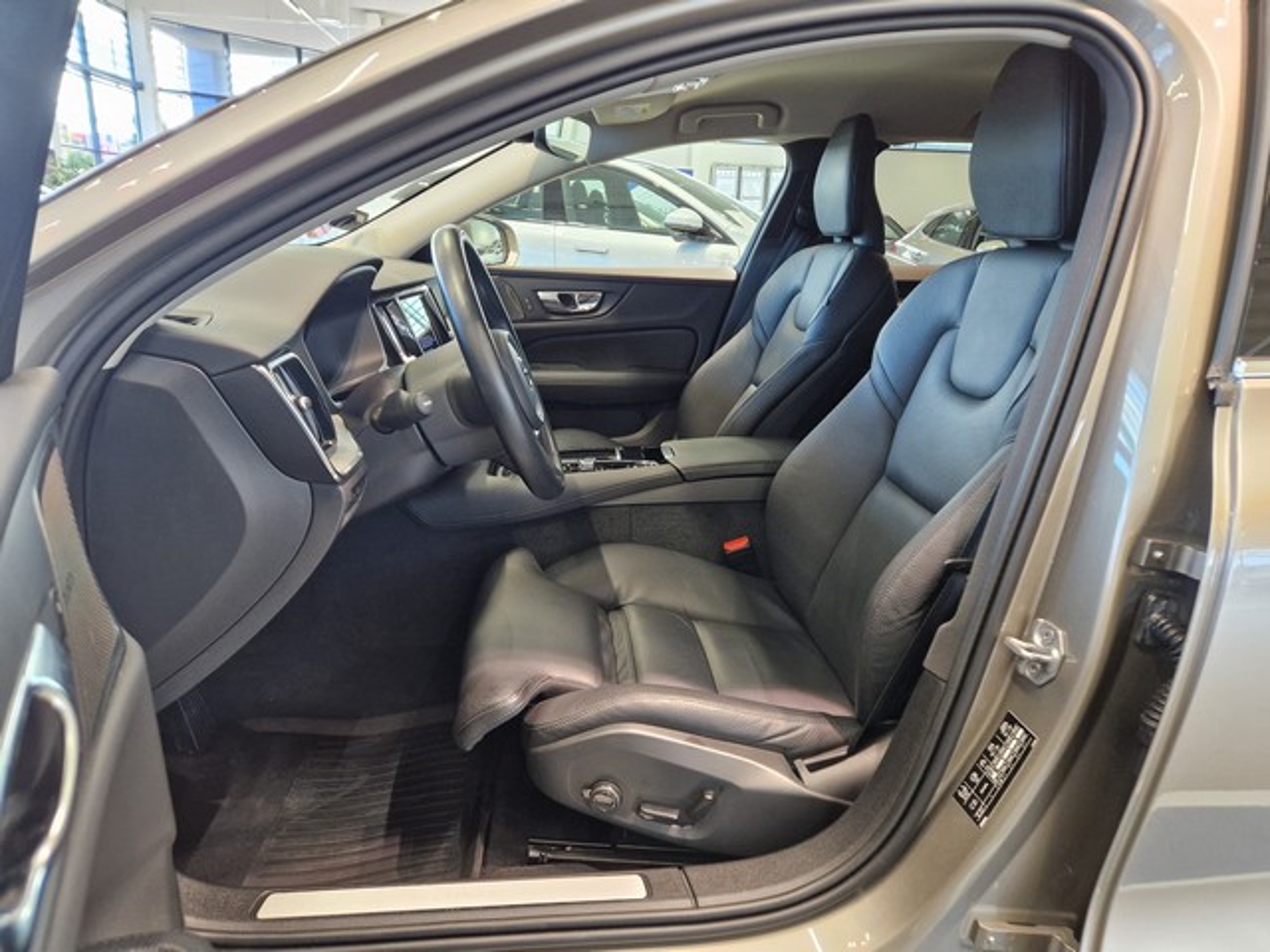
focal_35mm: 23
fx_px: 844
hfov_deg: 73.9
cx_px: 635
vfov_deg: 58.9
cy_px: 476
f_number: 1.8
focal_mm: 5.4
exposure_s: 1/100
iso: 400
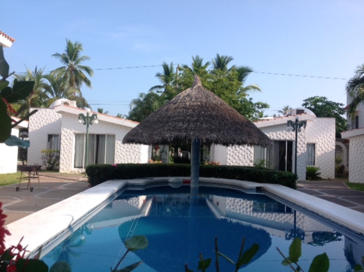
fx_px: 368
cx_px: 182
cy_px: 136
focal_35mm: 35
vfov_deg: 40.6
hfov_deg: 52.7
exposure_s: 1/817
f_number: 2.4
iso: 50
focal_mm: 4.28
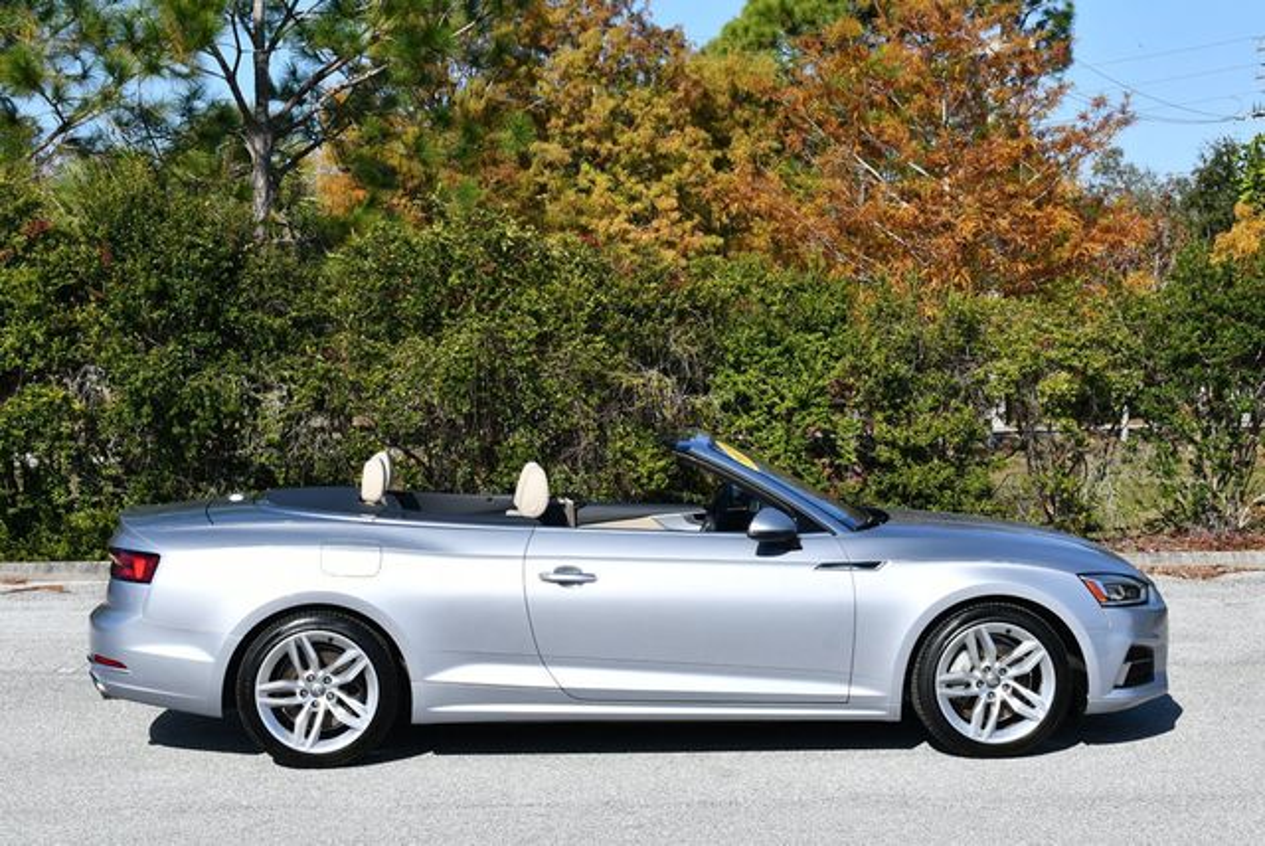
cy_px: 423
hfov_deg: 28.8
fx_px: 2462
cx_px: 632
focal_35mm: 70
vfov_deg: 19.5
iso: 100
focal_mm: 35
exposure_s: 1/320
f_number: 9
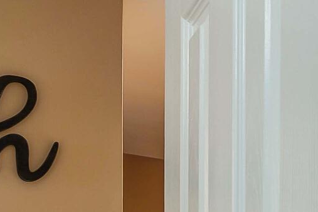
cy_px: 325
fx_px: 627
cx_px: 687
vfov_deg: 17.2
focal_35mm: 71
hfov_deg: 17.1
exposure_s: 1/25
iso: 100
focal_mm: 12
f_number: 5.6
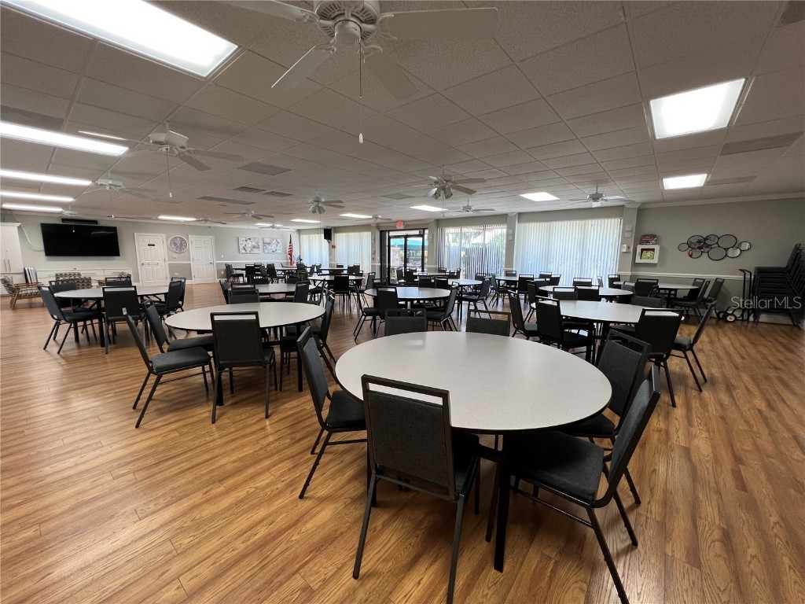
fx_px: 302
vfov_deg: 89.9
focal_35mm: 13
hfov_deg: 106.2
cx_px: 402
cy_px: 302
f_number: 1.8
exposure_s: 1/120
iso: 125
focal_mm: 1.57
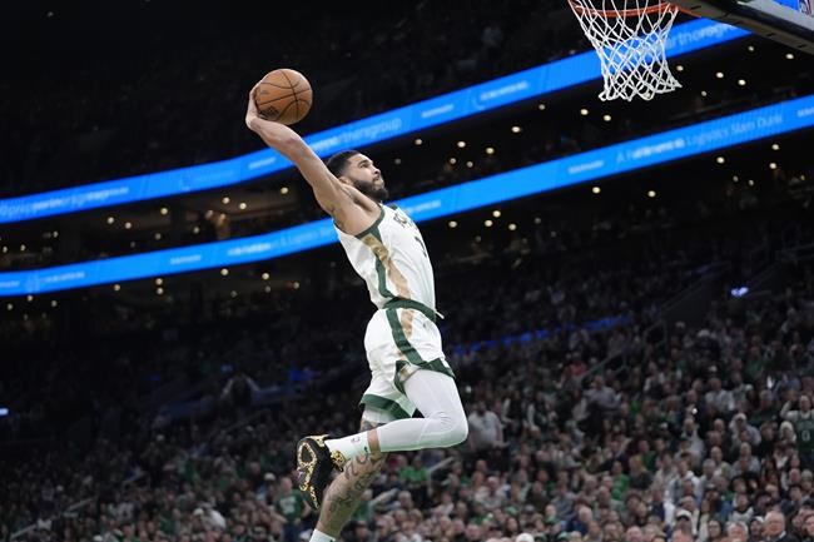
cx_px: 407
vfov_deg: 18.9
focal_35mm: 72
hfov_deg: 28.1
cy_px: 271
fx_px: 1627
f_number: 2.8
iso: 4000
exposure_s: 1/2500
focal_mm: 72
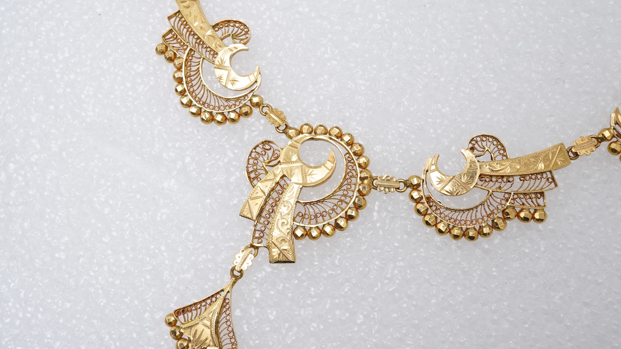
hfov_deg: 42.9
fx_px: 790
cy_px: 179
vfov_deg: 24.9
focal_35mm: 48
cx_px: 313
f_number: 22
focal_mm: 30
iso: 500
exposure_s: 1/125
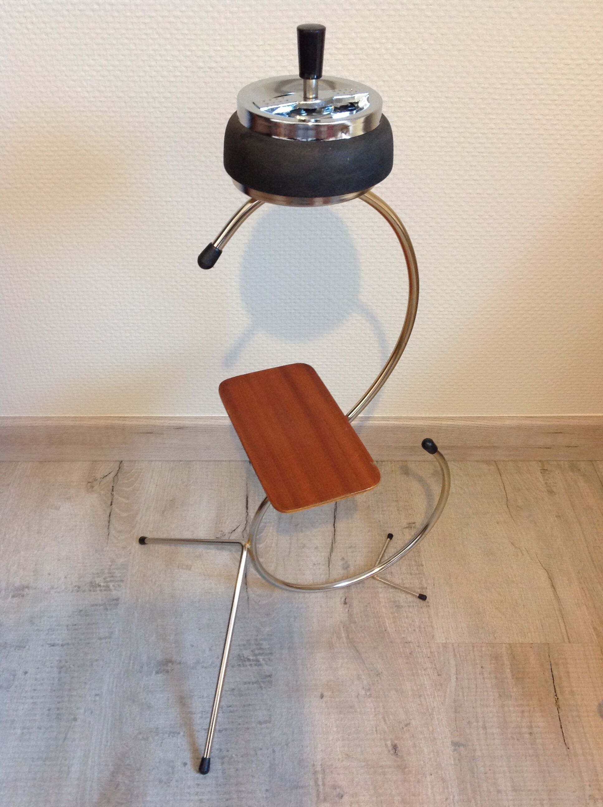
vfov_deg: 52.7
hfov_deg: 40.6
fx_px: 815
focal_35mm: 35
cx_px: 302
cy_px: 404
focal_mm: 4.28
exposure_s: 1/15
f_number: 2.4
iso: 160
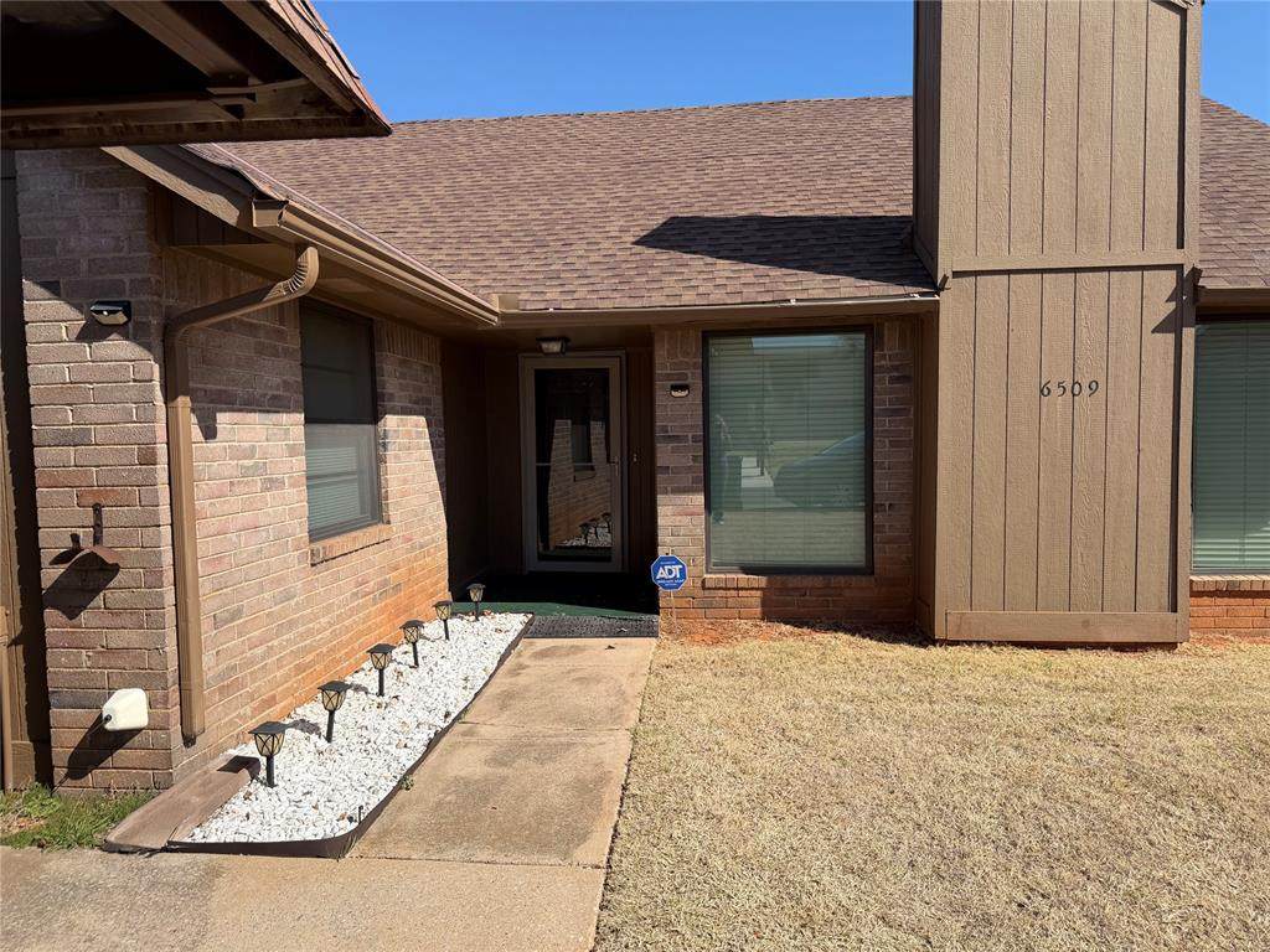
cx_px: 635
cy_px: 476
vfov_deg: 56.8
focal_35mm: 24
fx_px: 881
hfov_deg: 71.6
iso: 80
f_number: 1.78
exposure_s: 1/5714
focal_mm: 6.76
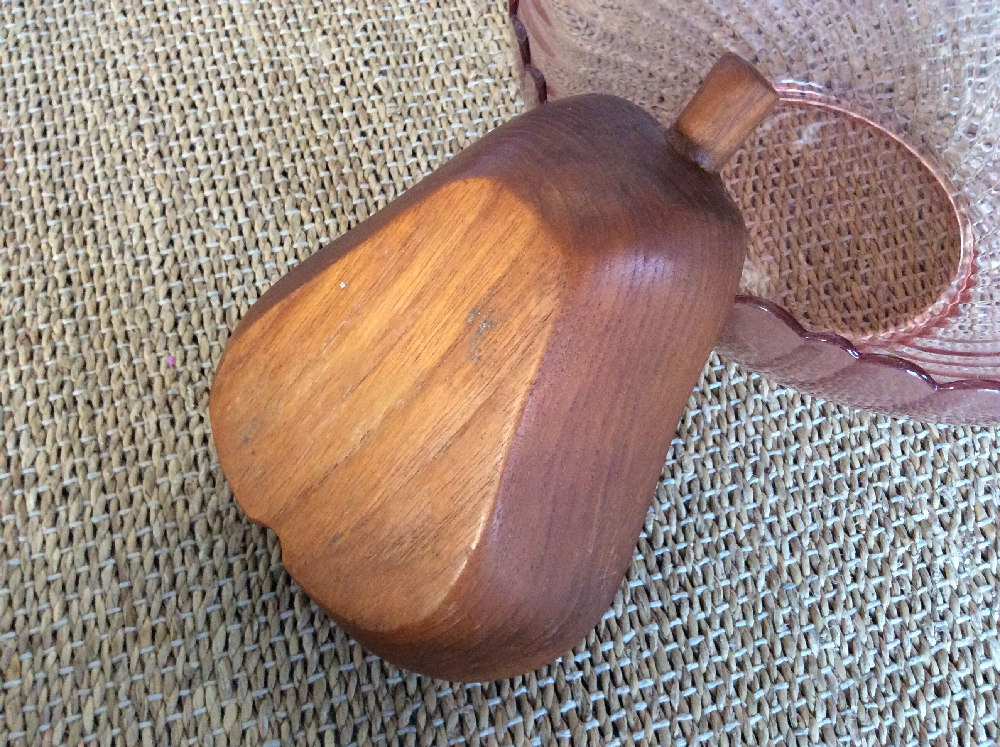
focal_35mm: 32
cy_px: 374
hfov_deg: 56.9
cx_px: 500
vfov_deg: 44.1
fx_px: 923
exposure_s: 1/25
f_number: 2.4
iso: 250
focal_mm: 3.3
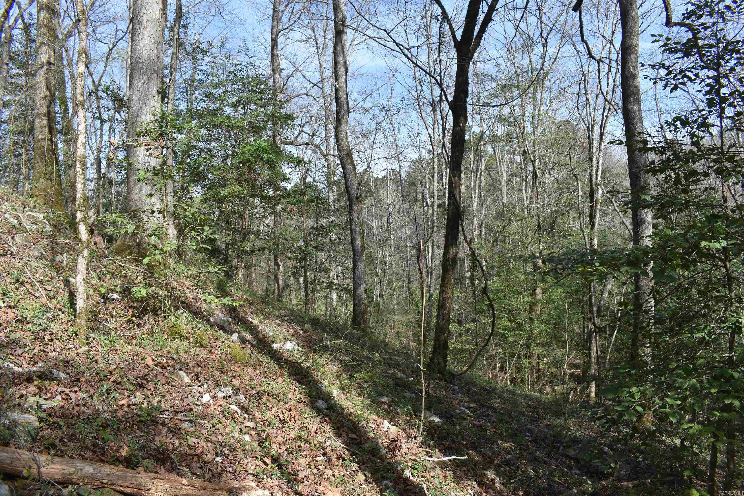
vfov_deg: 47.9
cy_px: 248
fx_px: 558
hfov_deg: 67.4
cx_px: 372
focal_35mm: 27
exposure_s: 1/250
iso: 200
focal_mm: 18
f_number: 8
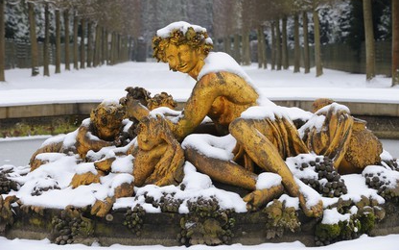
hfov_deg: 15.0
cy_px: 123
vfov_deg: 9.4
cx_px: 200
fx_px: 1511
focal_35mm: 139
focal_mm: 135
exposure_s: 1/160
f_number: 8
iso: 400
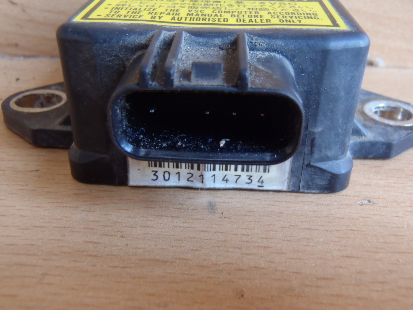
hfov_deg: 50.1
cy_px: 155
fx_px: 441
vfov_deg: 38.7
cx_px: 206
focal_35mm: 37
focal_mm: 6.64
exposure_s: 1/4
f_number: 4.7
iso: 200
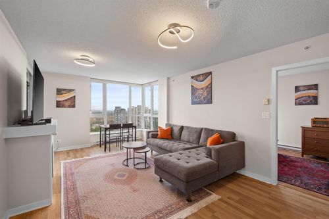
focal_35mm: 15
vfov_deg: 77.3
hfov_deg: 100.4
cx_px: 164
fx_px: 137
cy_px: 110
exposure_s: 1/13
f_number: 7.1
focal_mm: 10
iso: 500
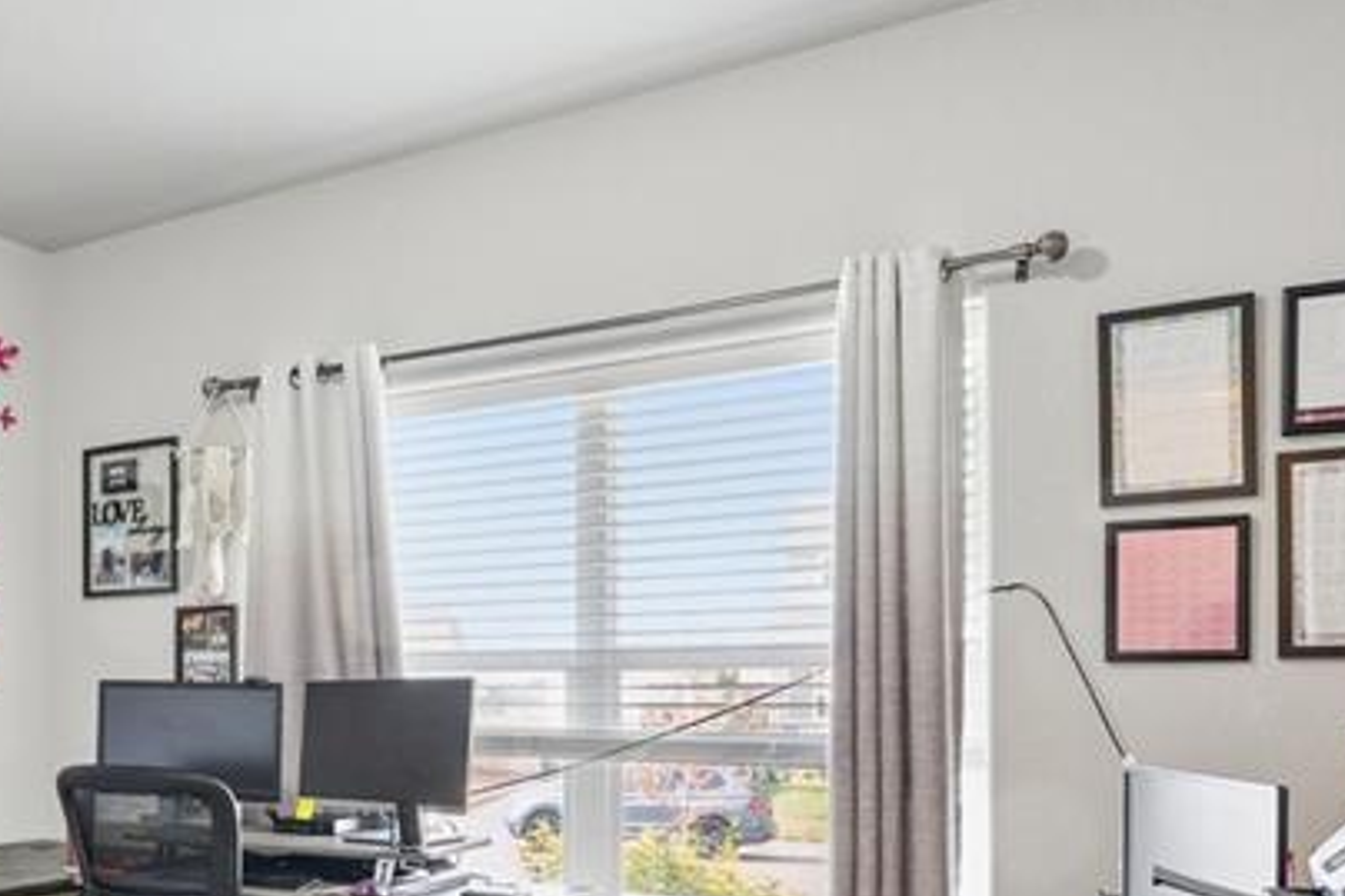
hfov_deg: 46.3
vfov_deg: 34.1
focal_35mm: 38
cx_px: 163
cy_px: 699
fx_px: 1419
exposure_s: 1/6
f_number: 11
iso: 800
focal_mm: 15
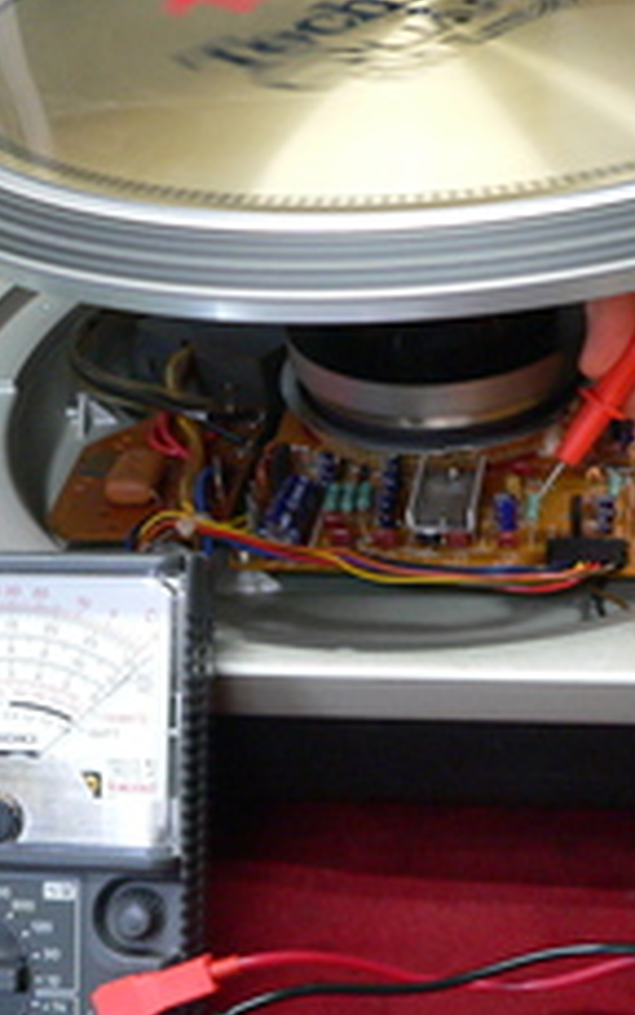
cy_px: 602
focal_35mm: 63
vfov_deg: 32.4
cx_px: 520
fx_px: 1742
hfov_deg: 20.4
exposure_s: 1/13
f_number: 2.8
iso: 200
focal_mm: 6
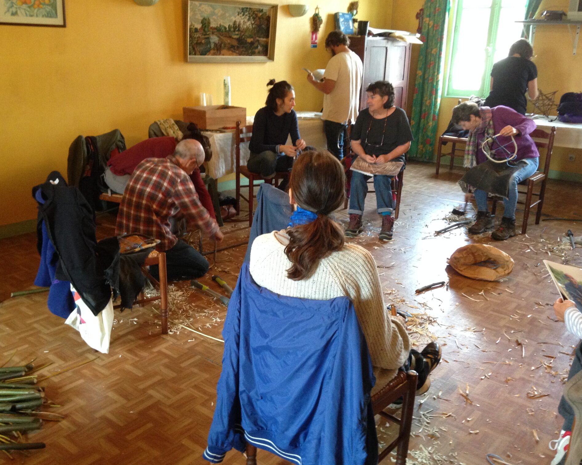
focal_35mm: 35
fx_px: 603
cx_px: 276
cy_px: 230
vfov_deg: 42.2
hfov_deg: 51.5
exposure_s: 1/20
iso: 250
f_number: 2.4
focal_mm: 4.12
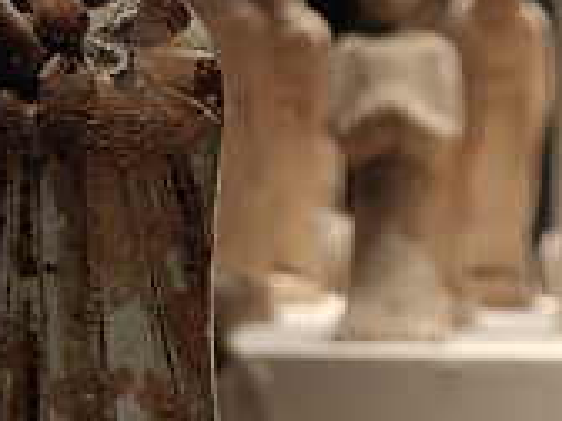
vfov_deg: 4.5
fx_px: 5406
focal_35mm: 333
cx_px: 1077
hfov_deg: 5.8
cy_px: 89
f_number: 2.6
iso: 1000
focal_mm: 13.3
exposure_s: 1/33
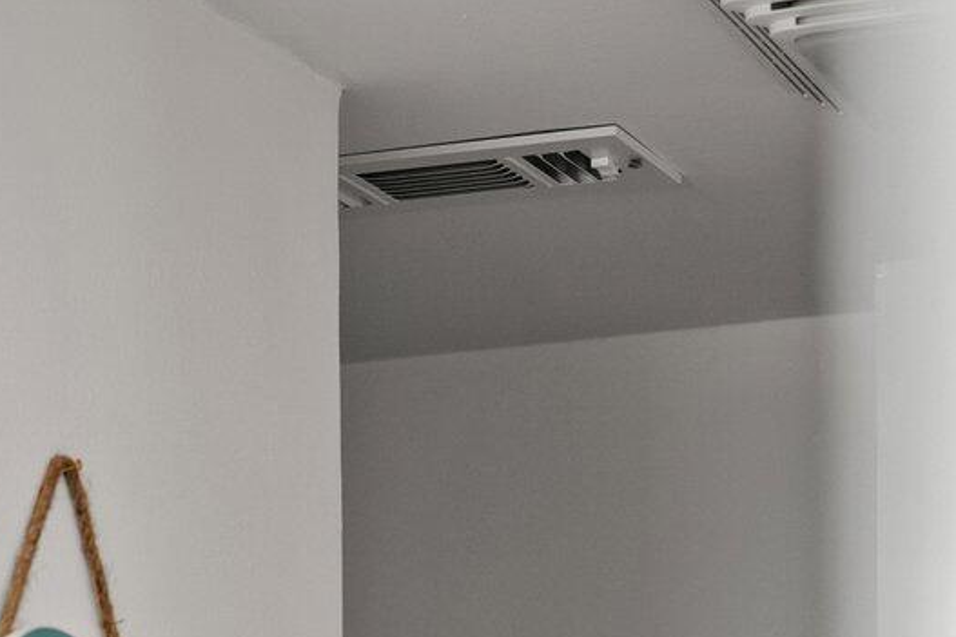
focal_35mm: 136
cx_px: -346
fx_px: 3610
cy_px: 1075
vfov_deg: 9.7
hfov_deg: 14.4
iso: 320
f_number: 3.5
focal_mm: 35
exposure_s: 1/125
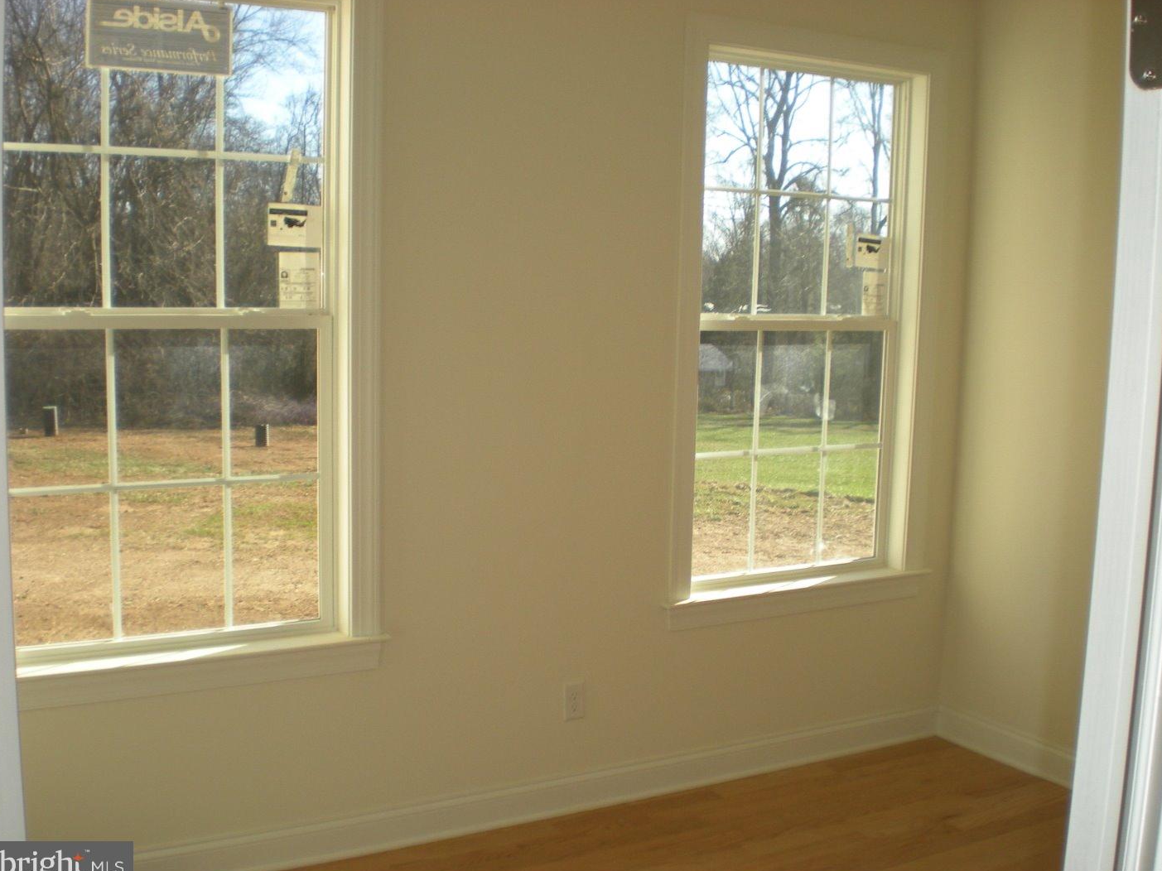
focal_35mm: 39
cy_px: 442
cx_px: 585
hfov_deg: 47.9
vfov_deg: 36.8
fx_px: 1309
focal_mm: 6.3
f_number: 3.1
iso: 64
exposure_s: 1/263
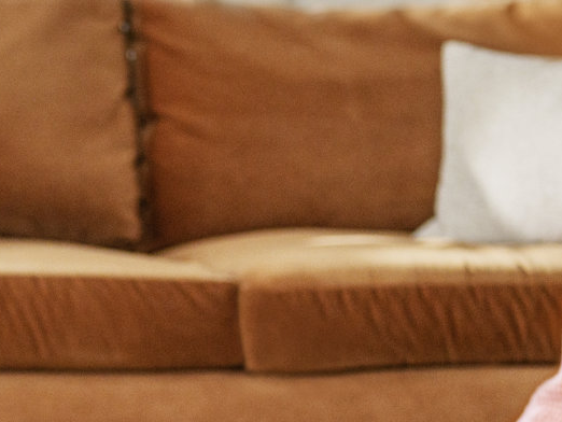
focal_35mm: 201
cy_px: 391
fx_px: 3265
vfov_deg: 7.4
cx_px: 391
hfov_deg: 9.8
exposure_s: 1/200
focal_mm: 63
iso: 1600
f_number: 3.2
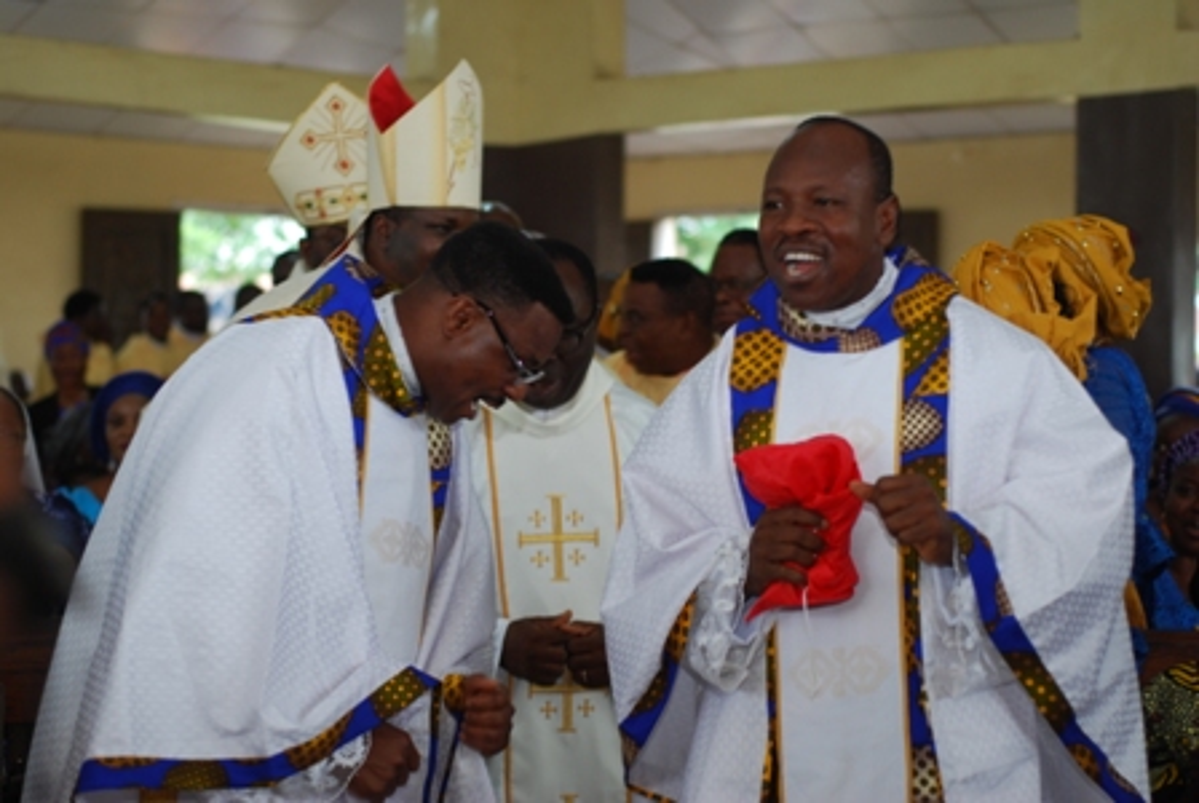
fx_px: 2501
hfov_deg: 27.0
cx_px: 600
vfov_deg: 18.2
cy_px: 402
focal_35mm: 75
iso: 200
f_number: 2.2
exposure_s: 1/80
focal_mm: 50
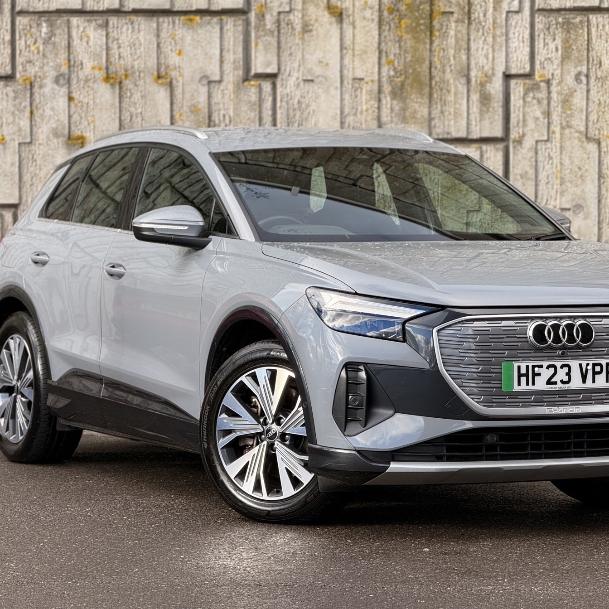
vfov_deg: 12.3
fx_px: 2826
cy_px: 304
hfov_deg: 12.3
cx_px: 341
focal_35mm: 142
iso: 50
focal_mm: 15.66
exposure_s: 1/301
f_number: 2.8
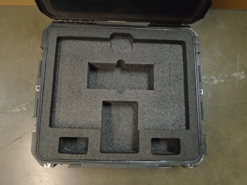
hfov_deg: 67.3
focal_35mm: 26
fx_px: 186
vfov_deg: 53.1
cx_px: 124
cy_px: 92
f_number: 3.2
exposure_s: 1/13
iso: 400
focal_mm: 4.6
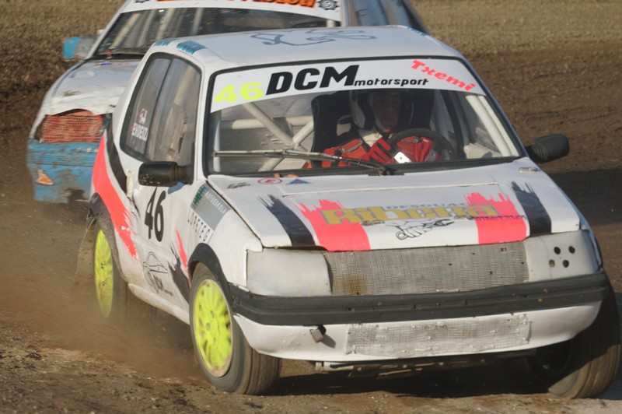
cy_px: 207
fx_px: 7665
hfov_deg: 4.6
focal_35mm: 444
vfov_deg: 3.1
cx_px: 311
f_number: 8
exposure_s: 1/400
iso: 100
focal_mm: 296
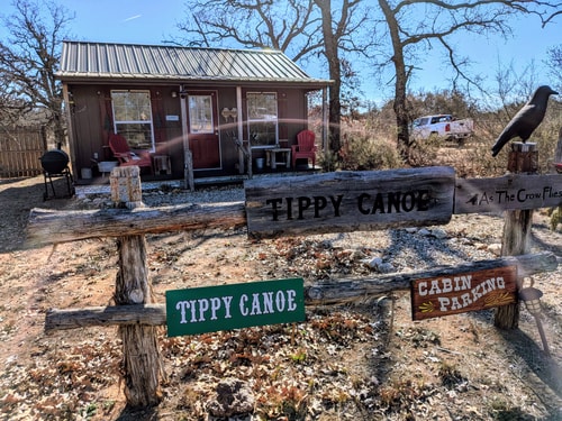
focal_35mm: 24
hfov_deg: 71.6
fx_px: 390
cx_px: 281
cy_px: 210
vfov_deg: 56.8
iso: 26
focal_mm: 4.53
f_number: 1.7
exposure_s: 1/17544
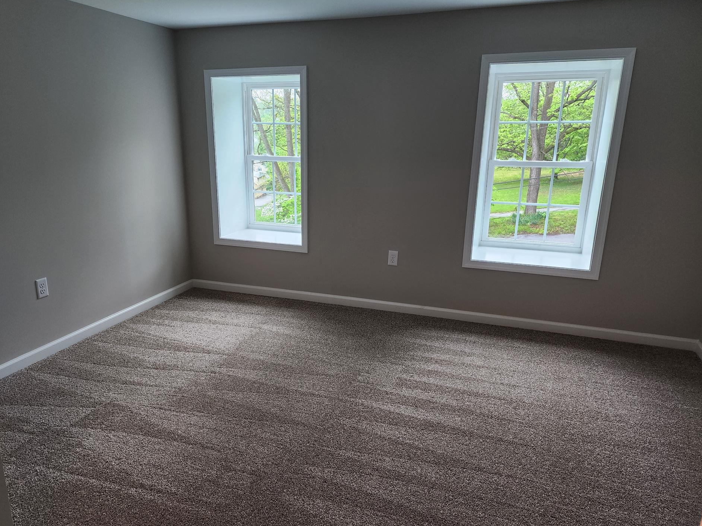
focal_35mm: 25
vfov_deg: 54.9
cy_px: 277
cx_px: 334
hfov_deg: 69.3
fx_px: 507
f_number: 1.8
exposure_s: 1/120
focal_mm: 6.4
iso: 200
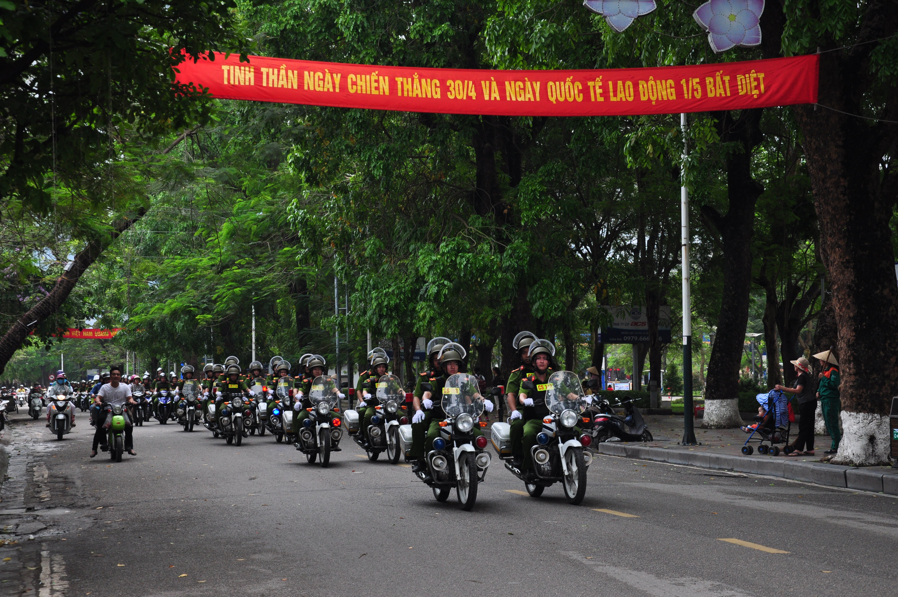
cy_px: 298
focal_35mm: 68
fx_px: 1682
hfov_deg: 29.9
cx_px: 449
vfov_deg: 20.1
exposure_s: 1/500
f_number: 6.3
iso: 500
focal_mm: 45
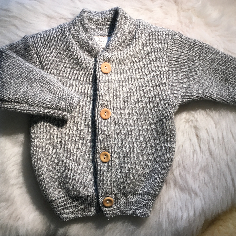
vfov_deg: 47.2
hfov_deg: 47.1
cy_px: 116
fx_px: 270
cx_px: 134
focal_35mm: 35
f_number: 2.2
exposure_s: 1/33
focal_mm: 4.15
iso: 32
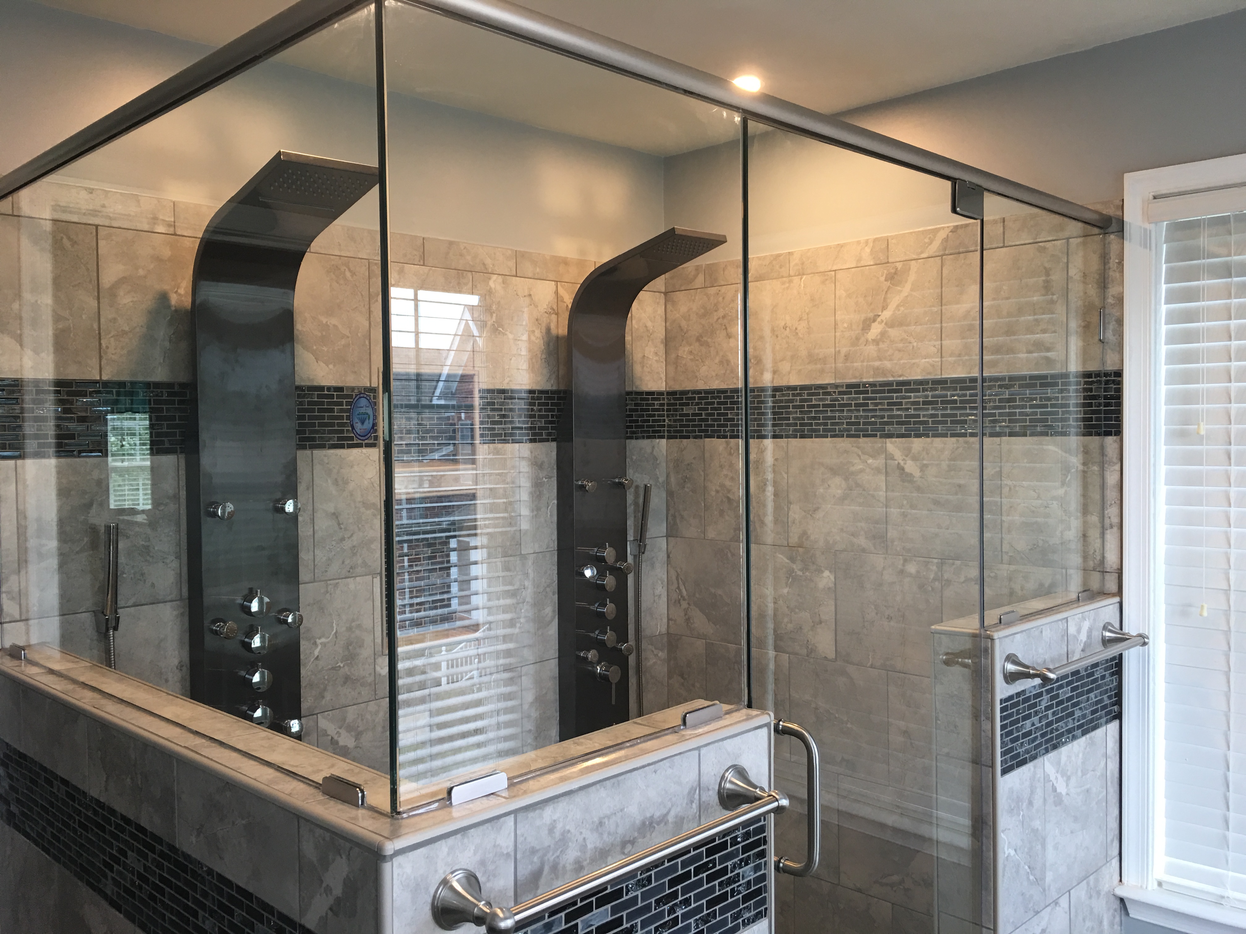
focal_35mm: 29
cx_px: 623
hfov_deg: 61.7
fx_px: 1044
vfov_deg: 48.2
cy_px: 467
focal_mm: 4.15
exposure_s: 1/15
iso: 25
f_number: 2.2
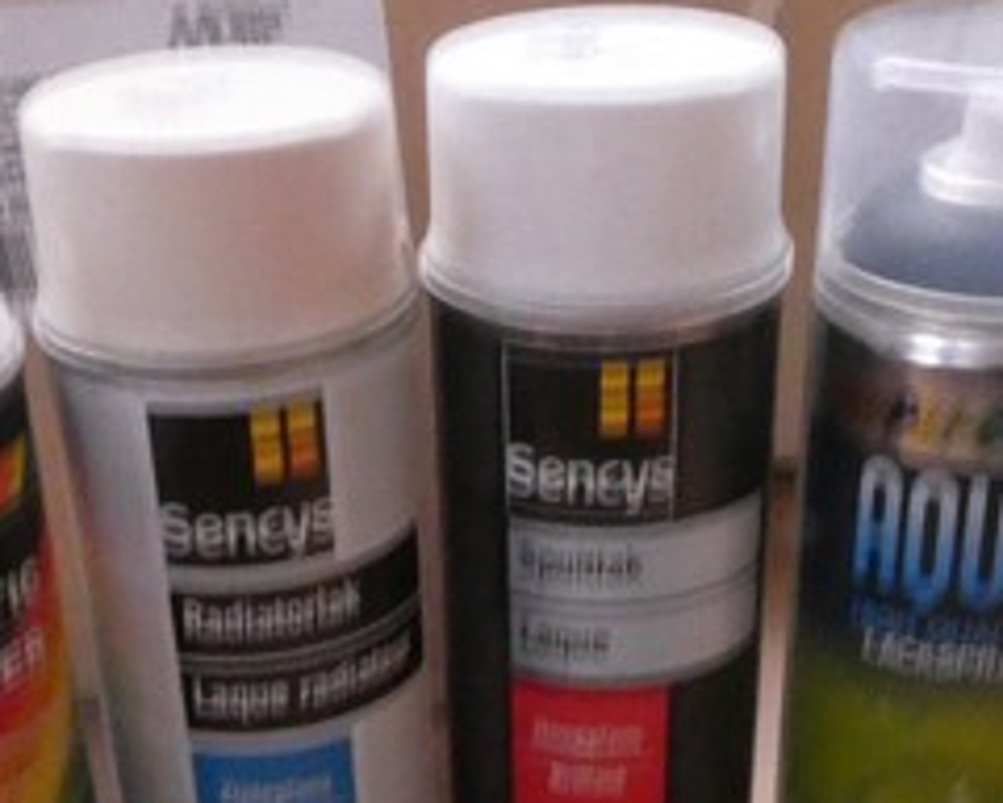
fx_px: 1751
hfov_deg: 31.9
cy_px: 694
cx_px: 470
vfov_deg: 25.2
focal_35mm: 59
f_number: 8
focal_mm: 3.6
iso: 1600
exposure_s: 1/15
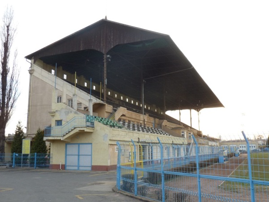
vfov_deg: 38.7
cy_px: 101
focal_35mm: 37
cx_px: 134
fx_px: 288
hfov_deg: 50.1
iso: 80
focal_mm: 6.1
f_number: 3.6
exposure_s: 1/60
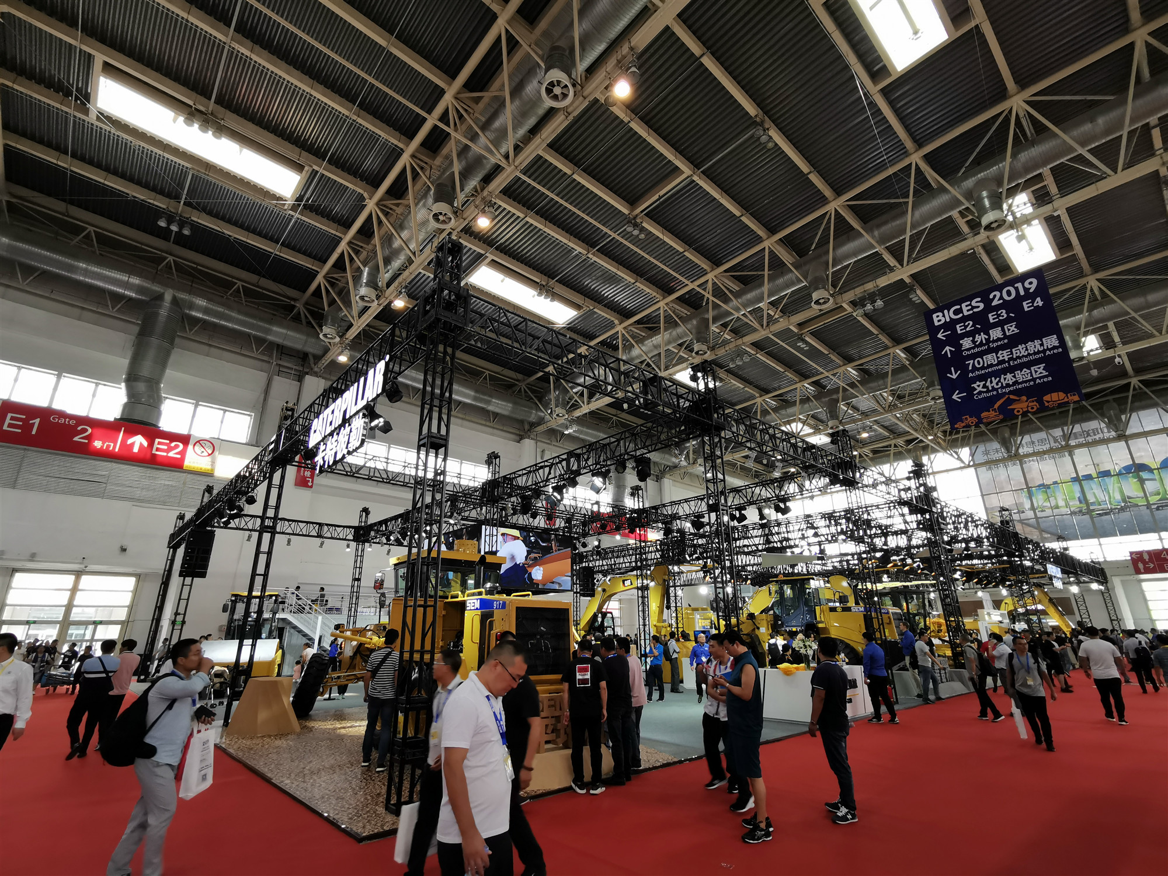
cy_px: 438
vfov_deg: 74.7
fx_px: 574
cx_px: 584
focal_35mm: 17
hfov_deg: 91.0
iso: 50
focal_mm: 2.26
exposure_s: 1/50
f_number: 2.2
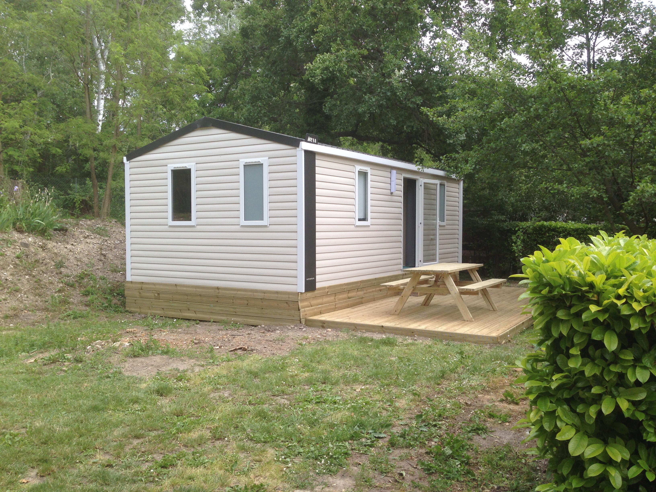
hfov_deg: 55.4
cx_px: 328
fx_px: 625
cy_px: 246
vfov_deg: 42.9
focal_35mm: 33
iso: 50
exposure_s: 1/369
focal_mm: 4.12
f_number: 2.4
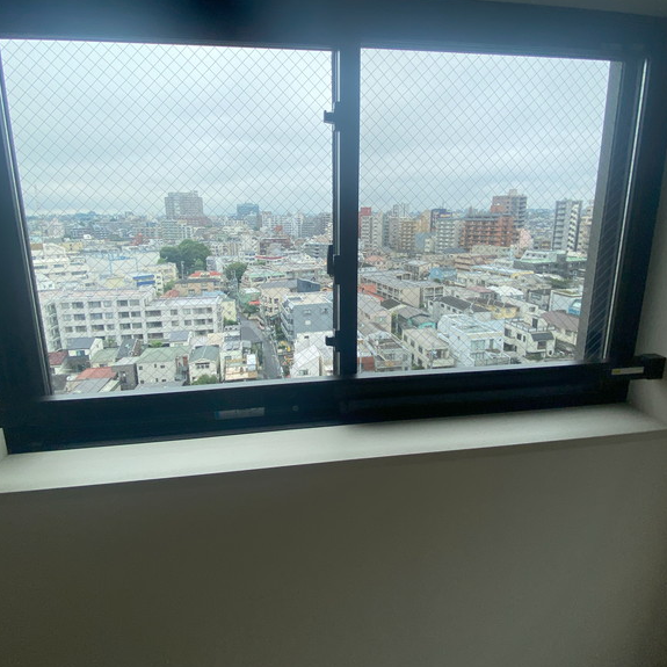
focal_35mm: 16
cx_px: 322
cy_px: 292
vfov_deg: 87.0
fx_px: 349
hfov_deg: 87.4
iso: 20
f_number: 2.4
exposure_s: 1/361
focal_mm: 1.54
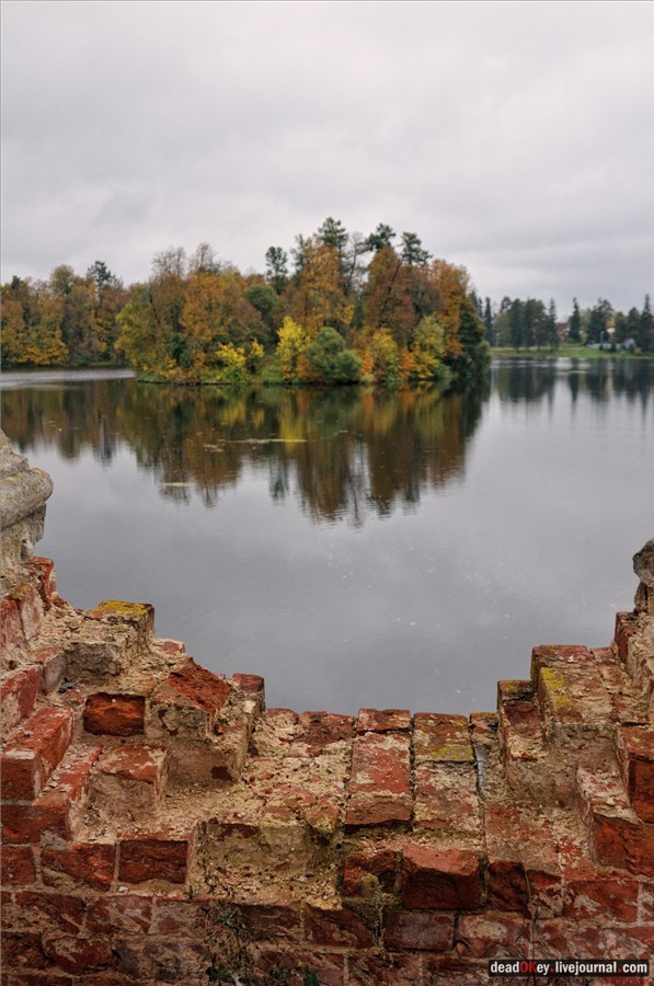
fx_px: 984
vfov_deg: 53.2
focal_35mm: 36
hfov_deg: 36.8
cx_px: 327
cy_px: 493
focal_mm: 24
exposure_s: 1/500
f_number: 5
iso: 640
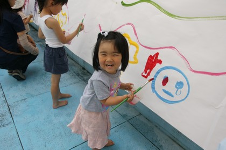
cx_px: 113
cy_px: 75
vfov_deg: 47.8
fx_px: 169
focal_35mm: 27
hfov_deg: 67.4
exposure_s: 1/250
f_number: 6.3
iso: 200
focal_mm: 18
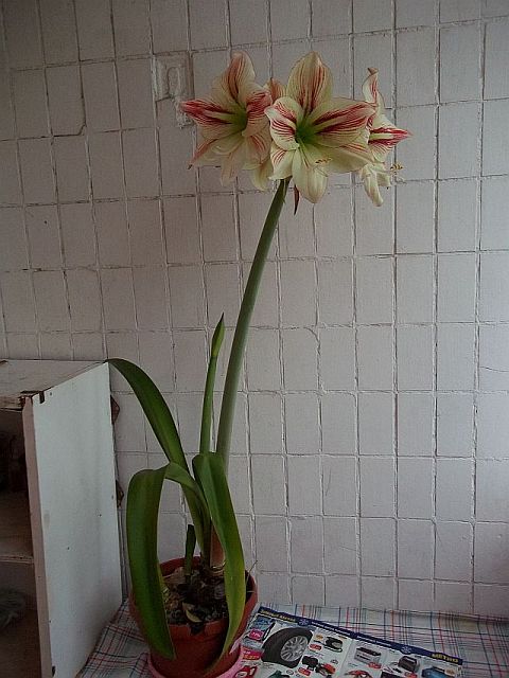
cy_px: 339
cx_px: 254
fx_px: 627
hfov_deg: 44.2
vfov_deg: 56.8
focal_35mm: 32
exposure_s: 1/20
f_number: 2.9
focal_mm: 5.7
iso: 160
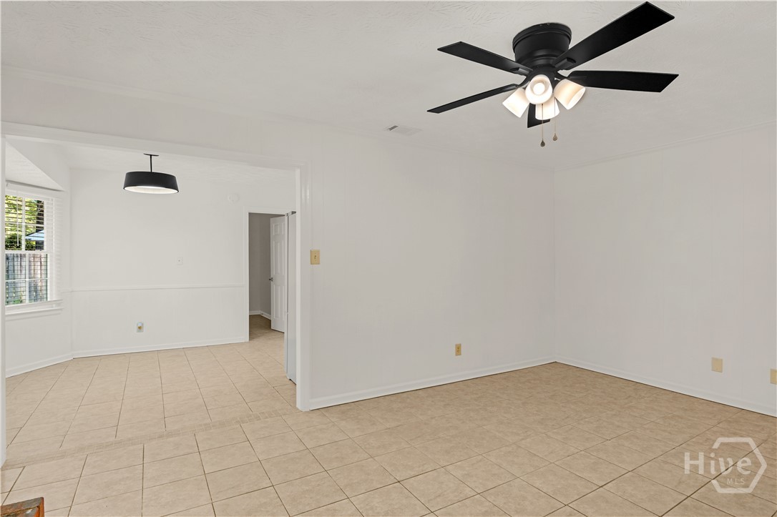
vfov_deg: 72.0
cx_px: 388
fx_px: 356
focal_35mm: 16
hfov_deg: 95.0
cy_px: 258
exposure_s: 1/8
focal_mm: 11
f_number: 7.1
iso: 250
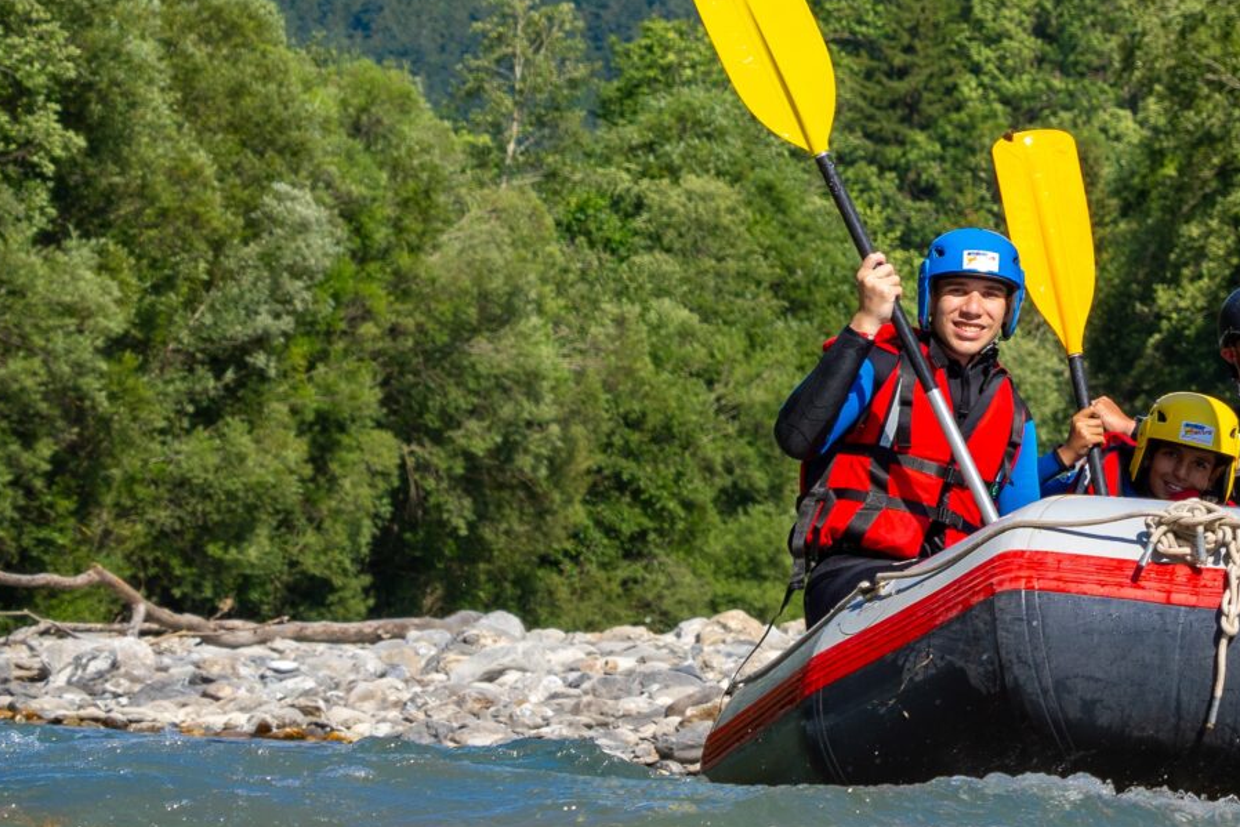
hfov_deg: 10.5
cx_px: 1618
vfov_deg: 7.2
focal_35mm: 191
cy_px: -43
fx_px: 6580
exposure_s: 1/640
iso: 200
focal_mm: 67
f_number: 5.6
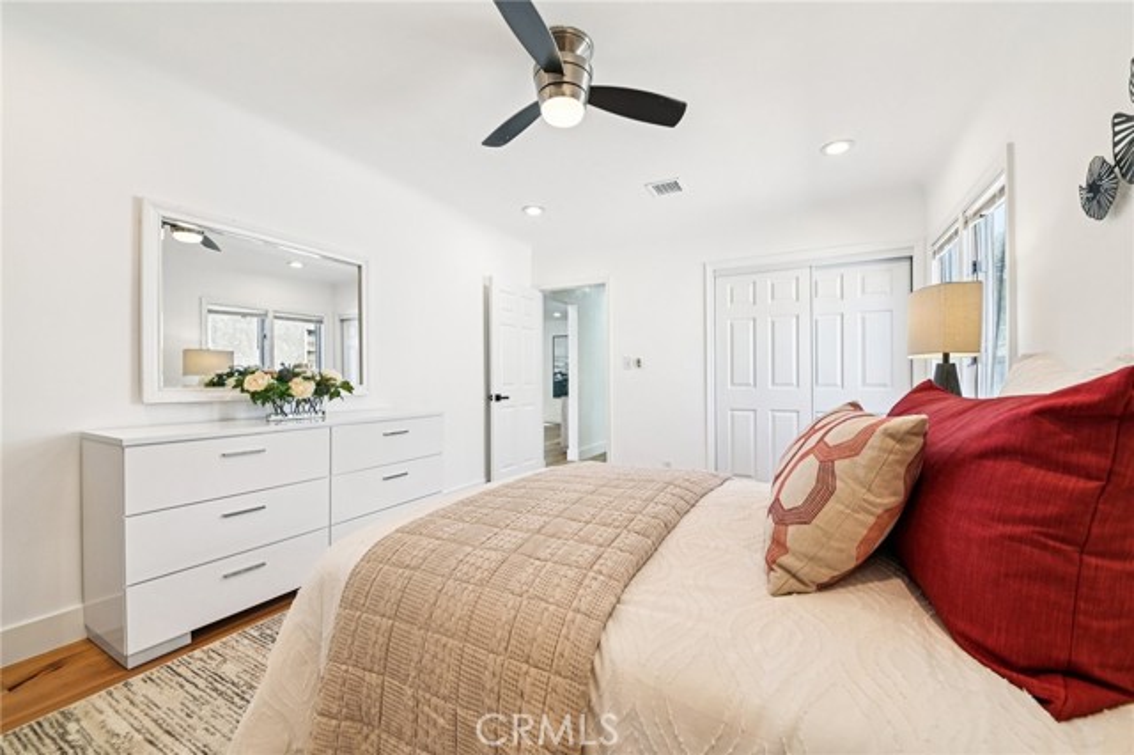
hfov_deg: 104.3
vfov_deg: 81.1
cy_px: 378
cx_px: 567
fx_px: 441
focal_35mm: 14
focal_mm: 14
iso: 250
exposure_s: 1/13
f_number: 8
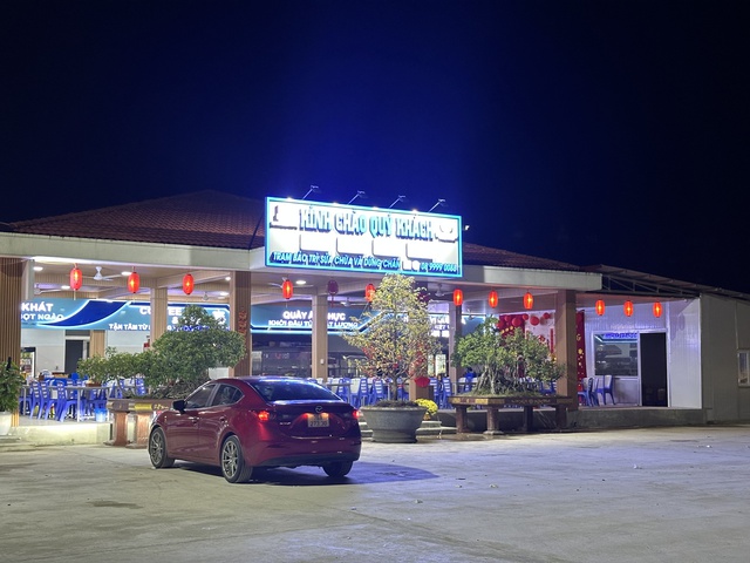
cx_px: 375
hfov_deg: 39.7
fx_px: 1040
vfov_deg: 30.3
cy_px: 282
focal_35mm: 48
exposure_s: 1/33
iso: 200
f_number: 1.78
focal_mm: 6.86
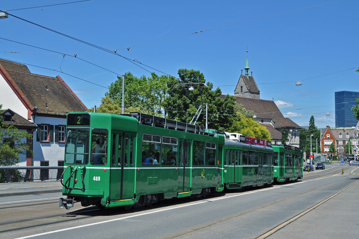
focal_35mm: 51
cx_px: 180
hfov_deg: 38.9
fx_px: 508
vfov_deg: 26.4
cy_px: 120
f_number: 5.6
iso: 200
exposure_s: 1/1000
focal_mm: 34
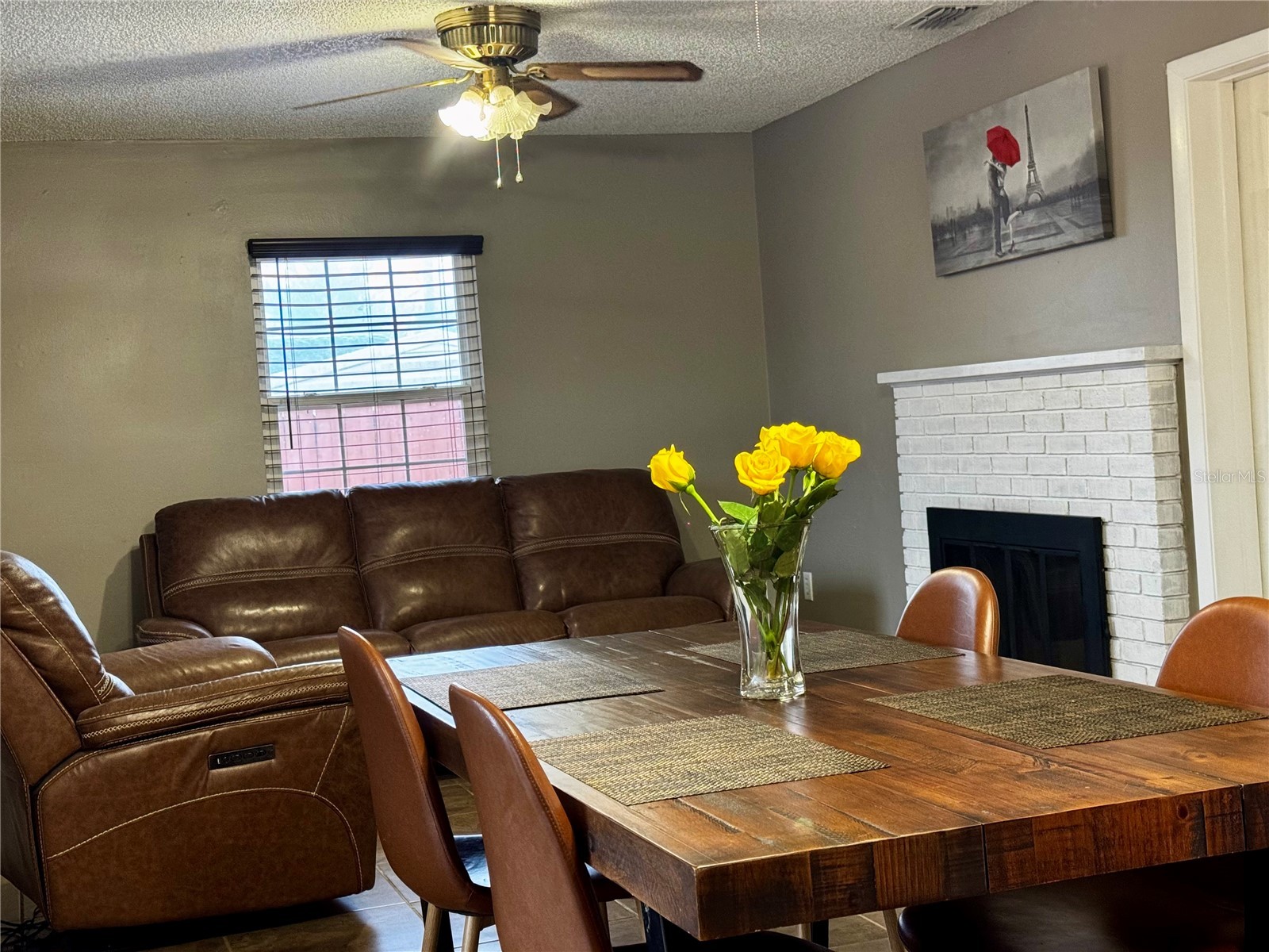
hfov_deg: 39.7
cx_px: 634
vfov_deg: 30.3
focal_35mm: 48
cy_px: 476
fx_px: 1760
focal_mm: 6.76
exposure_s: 1/40
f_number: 1.78
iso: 250
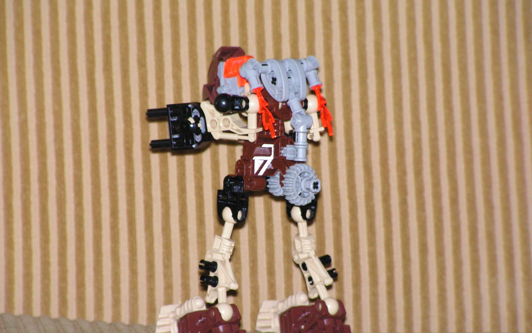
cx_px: 266
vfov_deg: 6.4
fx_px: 2987
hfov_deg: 10.2
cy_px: 196
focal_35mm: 206
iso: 200
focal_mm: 32.4
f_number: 3.4
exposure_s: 1/200
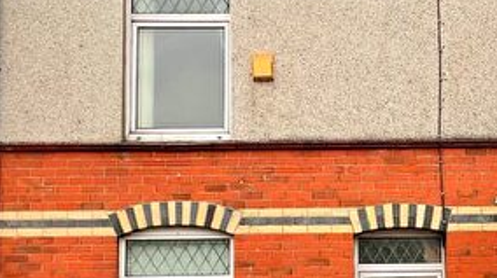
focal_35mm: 78
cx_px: 385
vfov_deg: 15.3
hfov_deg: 26.8
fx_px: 1027
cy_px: 216
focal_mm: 3
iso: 20
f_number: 1.8
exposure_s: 1/122
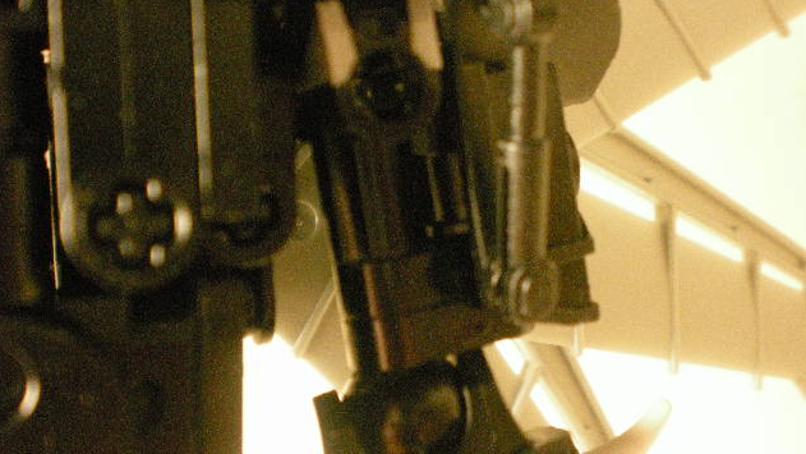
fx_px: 898
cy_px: 208
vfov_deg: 28.3
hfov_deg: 48.4
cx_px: 406
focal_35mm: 42
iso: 791
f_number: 3.1
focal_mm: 6.3
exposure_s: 1/126
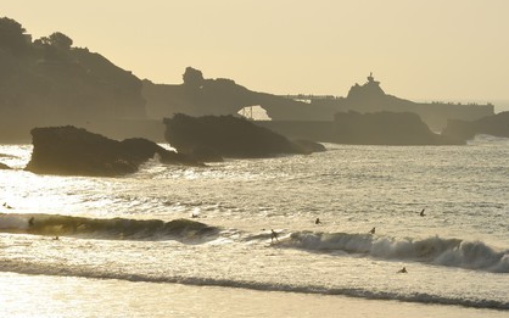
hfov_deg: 10.2
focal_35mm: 205
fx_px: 2843
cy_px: 158
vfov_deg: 6.4
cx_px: 254
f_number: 16
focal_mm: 200
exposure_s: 1/400
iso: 200
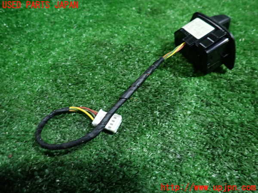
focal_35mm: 25
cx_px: 129
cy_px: 96
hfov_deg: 69.4
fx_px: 186
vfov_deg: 54.9
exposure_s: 1/30
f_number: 2
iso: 320
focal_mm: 4.5
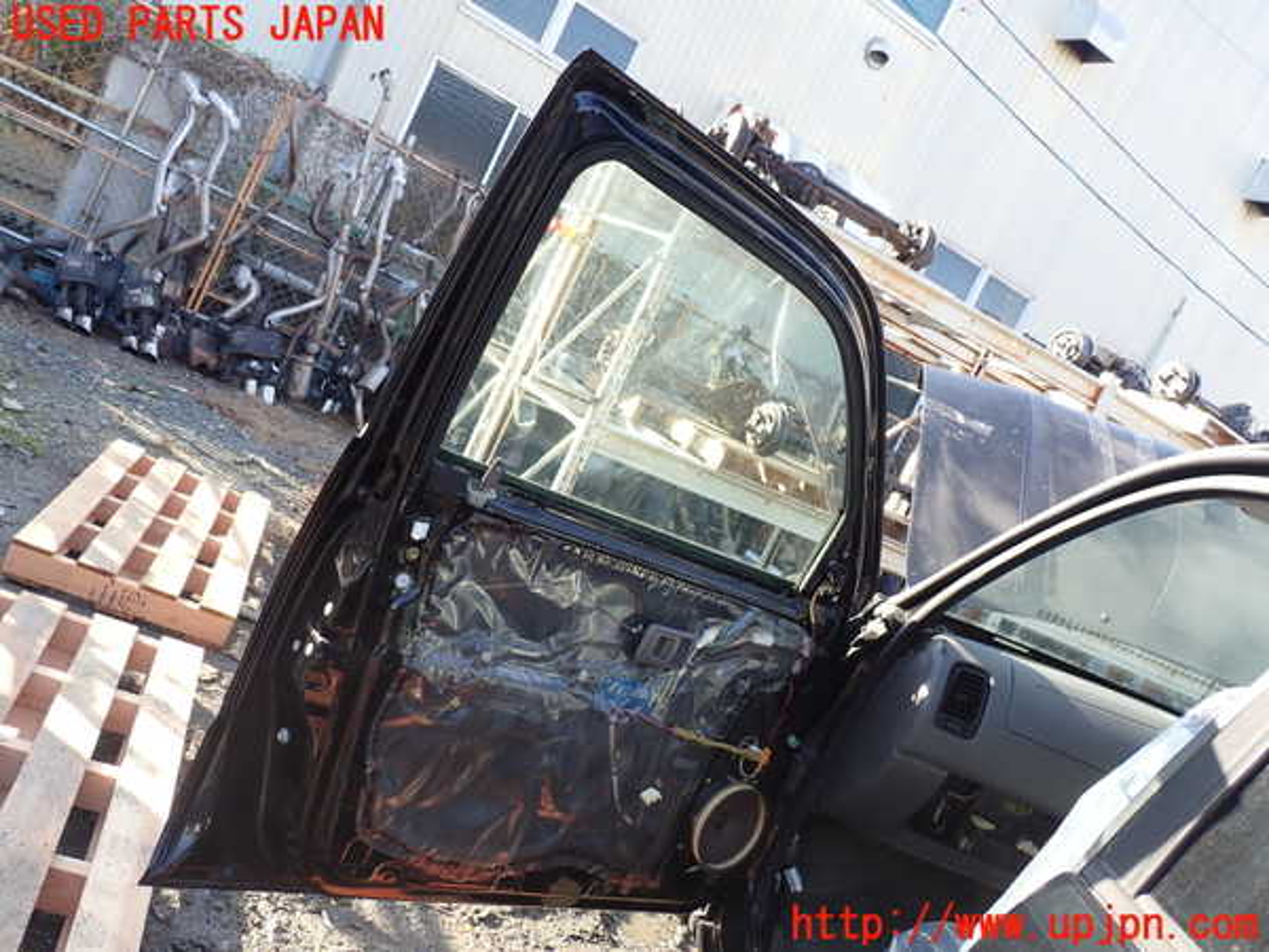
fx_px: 1100
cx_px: 634
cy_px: 476
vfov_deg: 46.8
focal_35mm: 30
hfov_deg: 60.0
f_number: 3.2
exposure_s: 1/125
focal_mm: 5.4
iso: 100
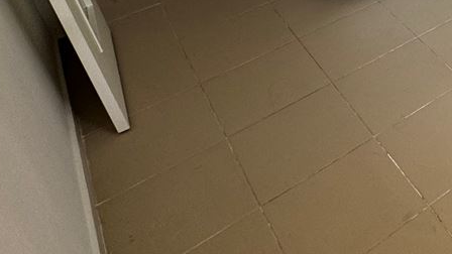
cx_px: 597
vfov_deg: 20.9
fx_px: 587
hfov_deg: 31.6
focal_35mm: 49
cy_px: -121
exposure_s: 1/99
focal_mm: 2.22
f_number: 2.2
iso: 50
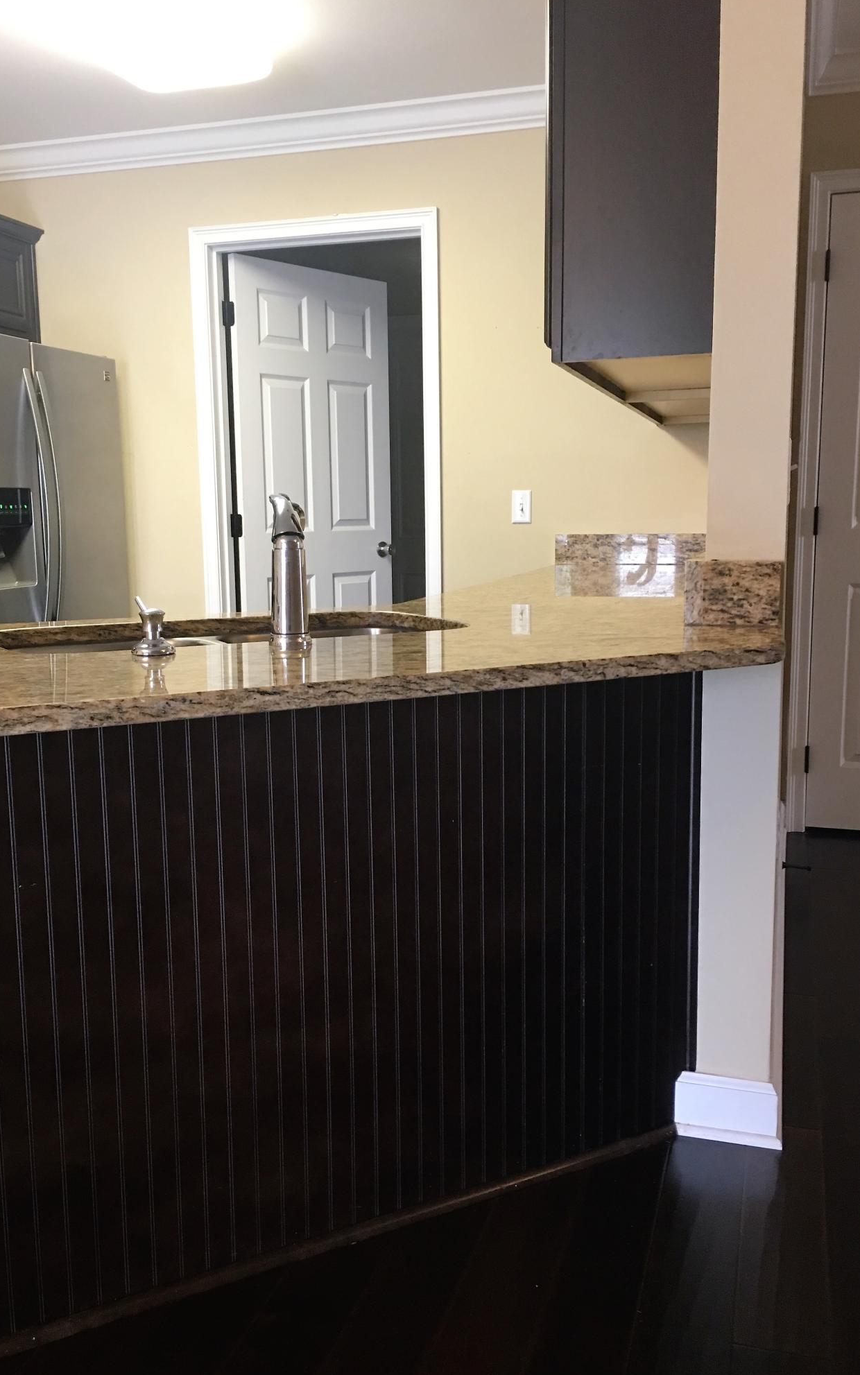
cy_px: 690
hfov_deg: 40.6
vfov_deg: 61.2
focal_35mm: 31
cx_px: 436
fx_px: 1162
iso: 80
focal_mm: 4.15
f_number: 2.2
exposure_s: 1/15
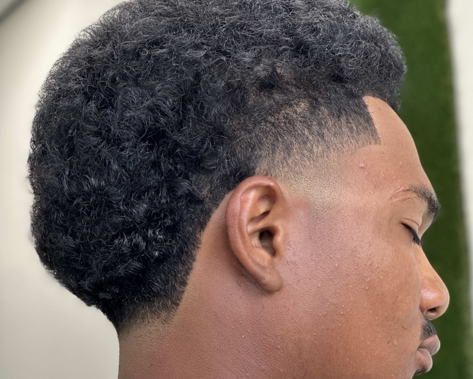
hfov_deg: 19.0
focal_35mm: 101
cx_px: 237
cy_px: 172
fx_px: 1414
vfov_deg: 15.2
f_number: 2.8
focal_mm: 9
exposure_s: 1/60
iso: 160
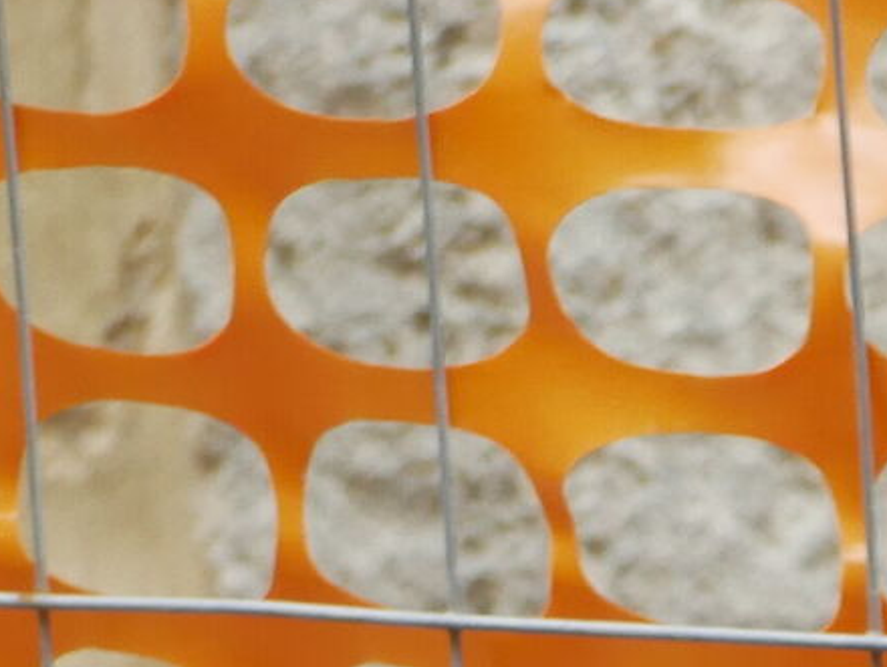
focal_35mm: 1123
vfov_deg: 1.3
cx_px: 1832
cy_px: 1741
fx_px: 28807
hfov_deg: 1.8
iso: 640
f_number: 4.7
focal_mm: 103
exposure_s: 1/250
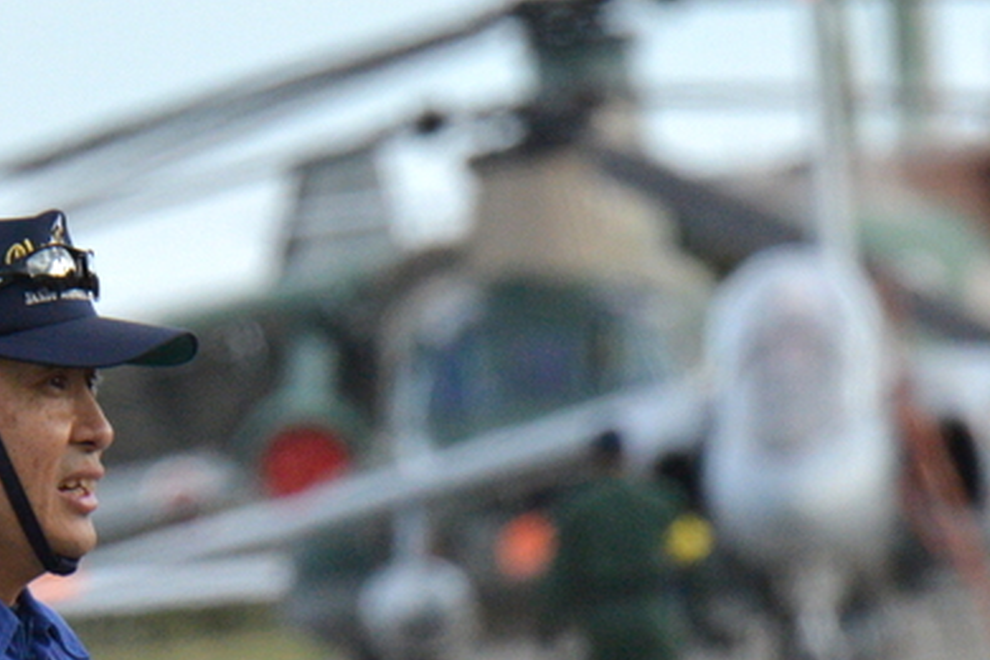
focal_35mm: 1230
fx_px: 33822
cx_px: 94
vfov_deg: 1.1
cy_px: 446
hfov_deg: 1.7
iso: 3200
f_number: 11
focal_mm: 400
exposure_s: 1/2000
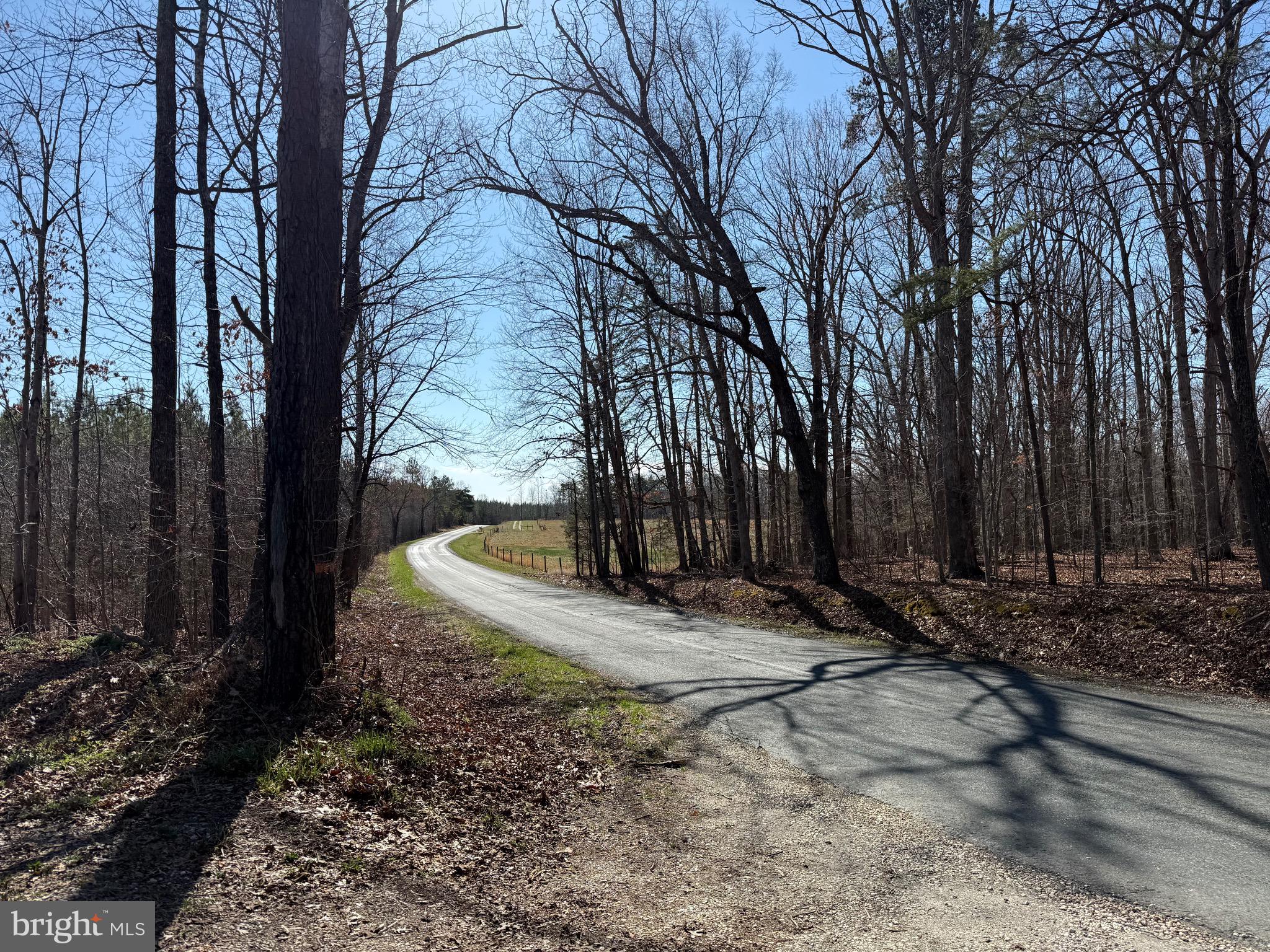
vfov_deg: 56.8
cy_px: 476
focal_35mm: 24
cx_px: 635
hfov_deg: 71.6
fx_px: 881
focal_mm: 6.76
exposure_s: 1/4975
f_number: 1.78
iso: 80
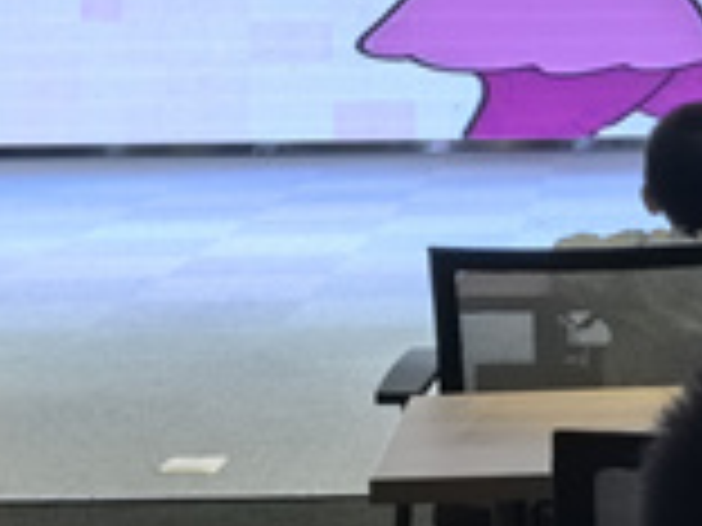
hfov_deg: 15.8
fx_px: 2413
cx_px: 868
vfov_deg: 12.3
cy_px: -4
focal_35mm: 119
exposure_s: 1/120
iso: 200
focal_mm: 5.75
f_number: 4
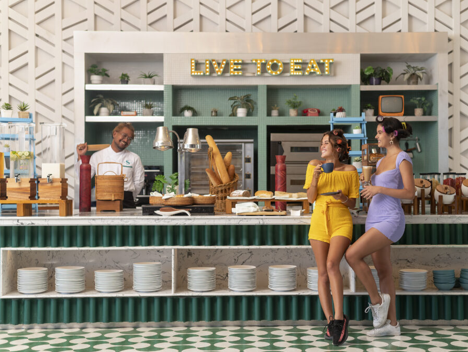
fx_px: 744
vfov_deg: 26.6
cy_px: 174
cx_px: 263
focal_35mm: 55
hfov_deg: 34.9
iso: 100
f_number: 2.8
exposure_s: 1/125
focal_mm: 50
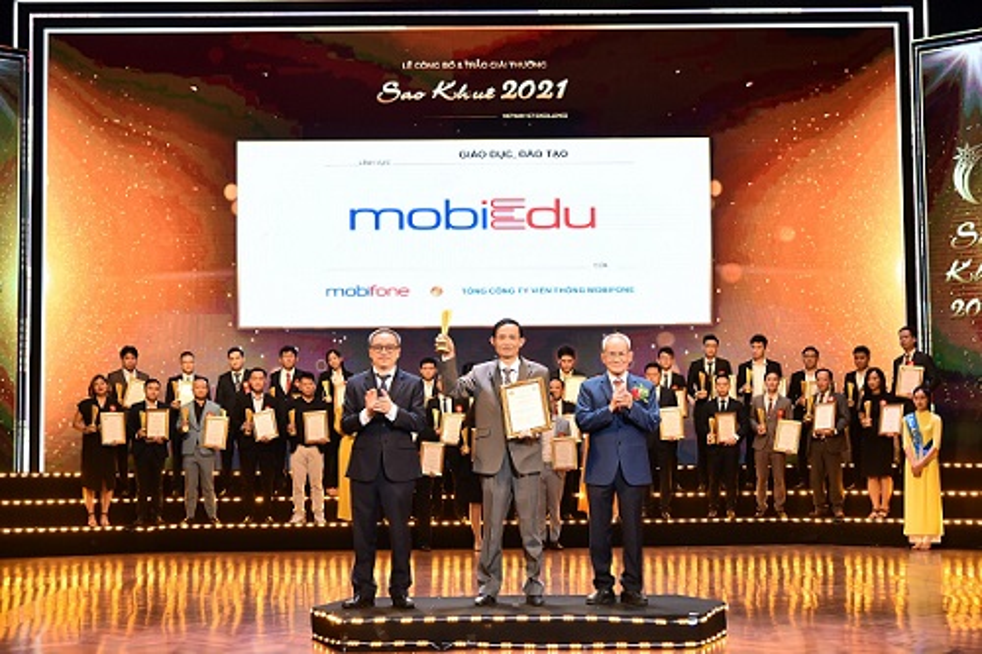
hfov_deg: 32.4
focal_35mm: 62
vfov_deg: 21.9
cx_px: 491
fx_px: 1691
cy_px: 327
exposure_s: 1/160
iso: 800
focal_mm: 62
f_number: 4
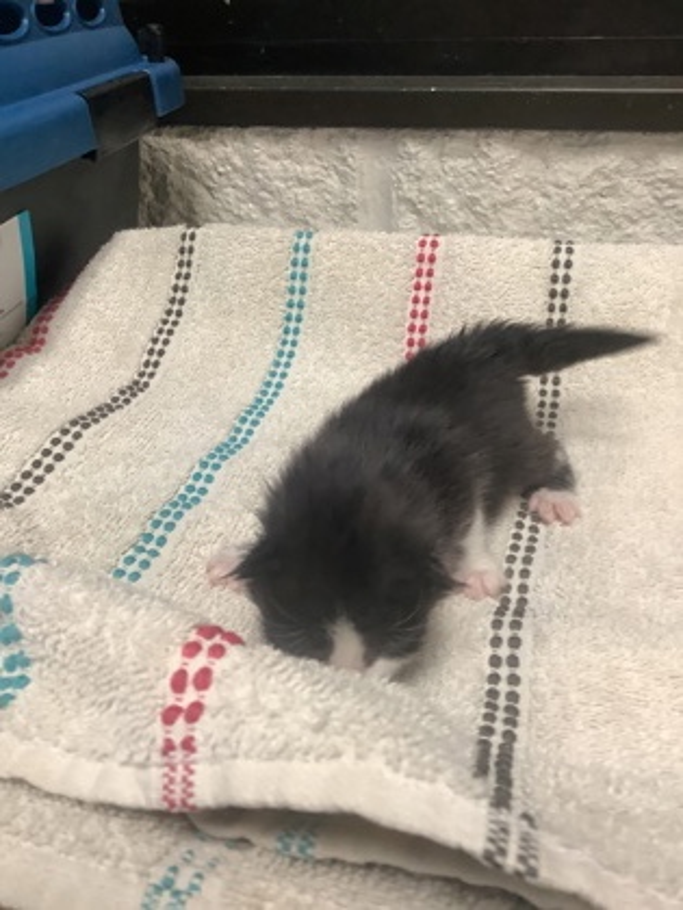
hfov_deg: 45.4
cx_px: 342
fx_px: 816
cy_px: 455
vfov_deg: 58.4
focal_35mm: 31
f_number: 2.4
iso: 160
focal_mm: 3.3
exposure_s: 1/60
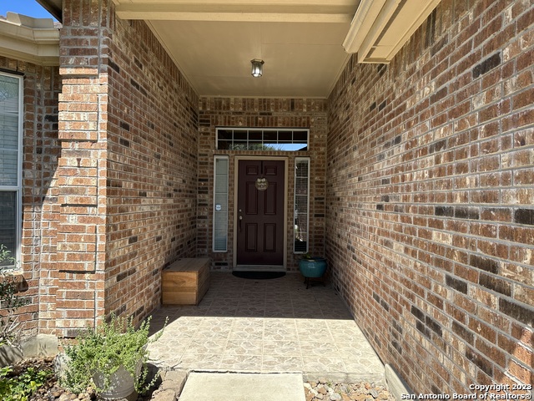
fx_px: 370
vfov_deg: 56.8
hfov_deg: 71.6
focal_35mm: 24
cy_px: 200
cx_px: 267
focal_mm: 6.86
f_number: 1.78
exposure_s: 1/1587
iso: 80
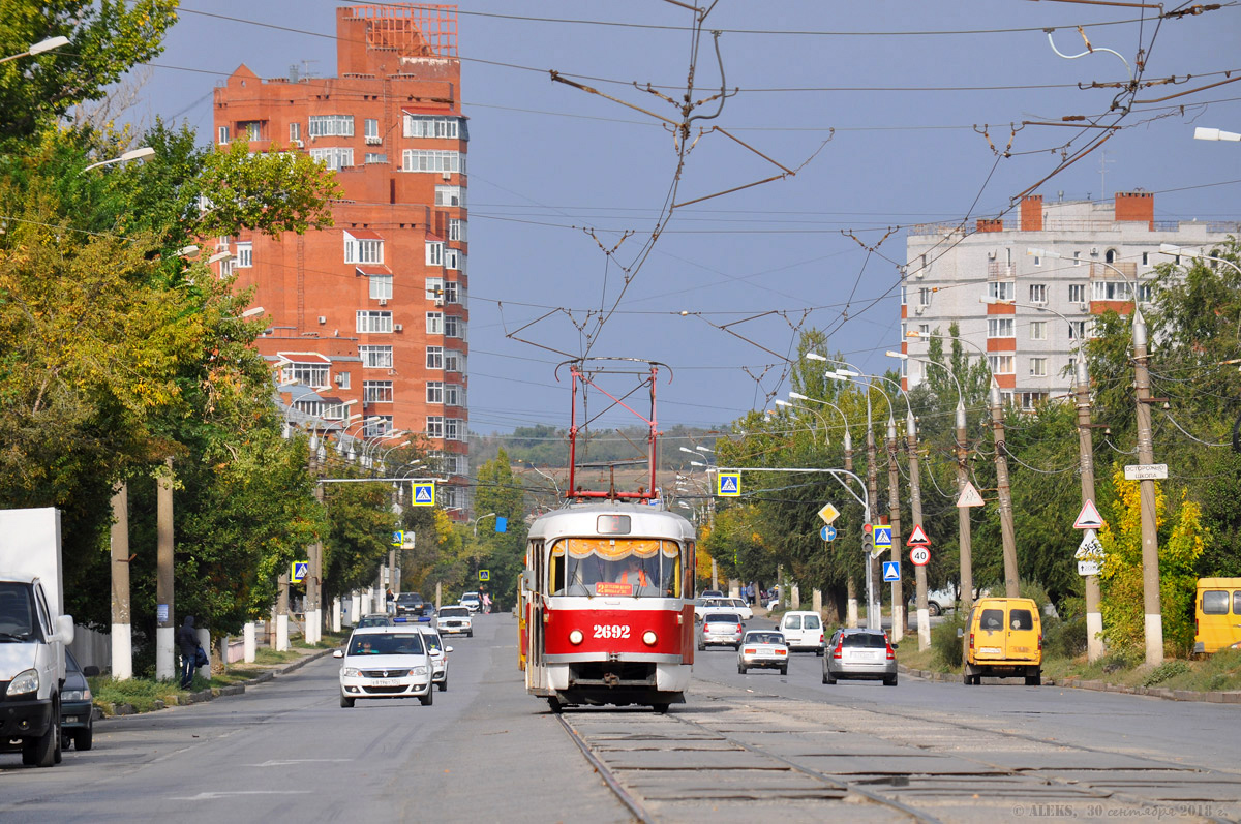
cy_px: 412
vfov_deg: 4.4
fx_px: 10845
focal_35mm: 315
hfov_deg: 6.5
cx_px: 620
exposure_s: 1/640
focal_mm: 210
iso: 200
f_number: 9
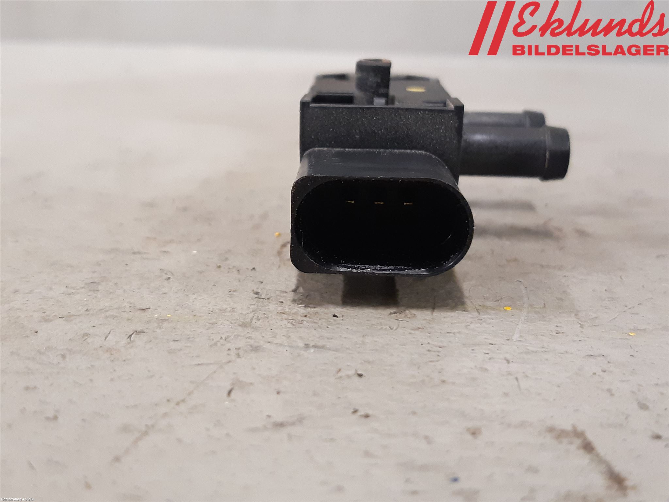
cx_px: 334
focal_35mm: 26
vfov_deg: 53.1
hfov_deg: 67.3
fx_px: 502
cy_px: 251
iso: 250
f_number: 1.7
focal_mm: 3.93
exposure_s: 1/50
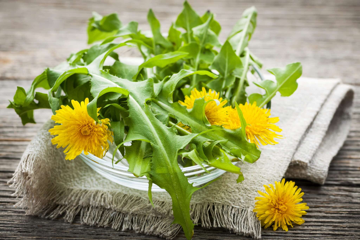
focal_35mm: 105
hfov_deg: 19.5
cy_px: 120
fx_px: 1050
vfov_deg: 13.0
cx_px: 180
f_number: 7.1
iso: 200
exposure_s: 1/80
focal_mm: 105
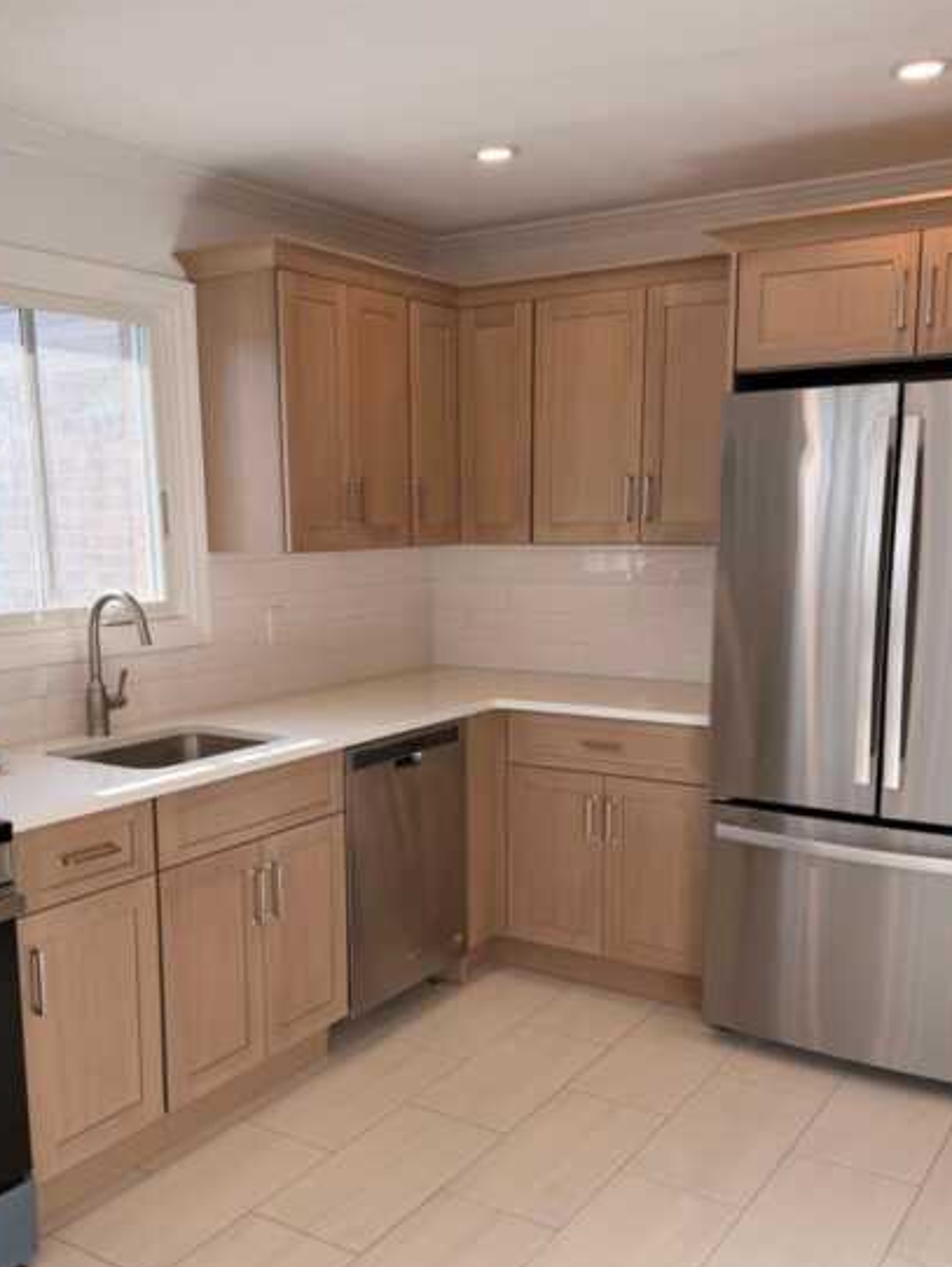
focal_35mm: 34
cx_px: 421
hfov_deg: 41.8
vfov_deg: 53.7
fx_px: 1246
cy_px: 739
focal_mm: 6.76
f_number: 1.78
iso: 64
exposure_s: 1/242
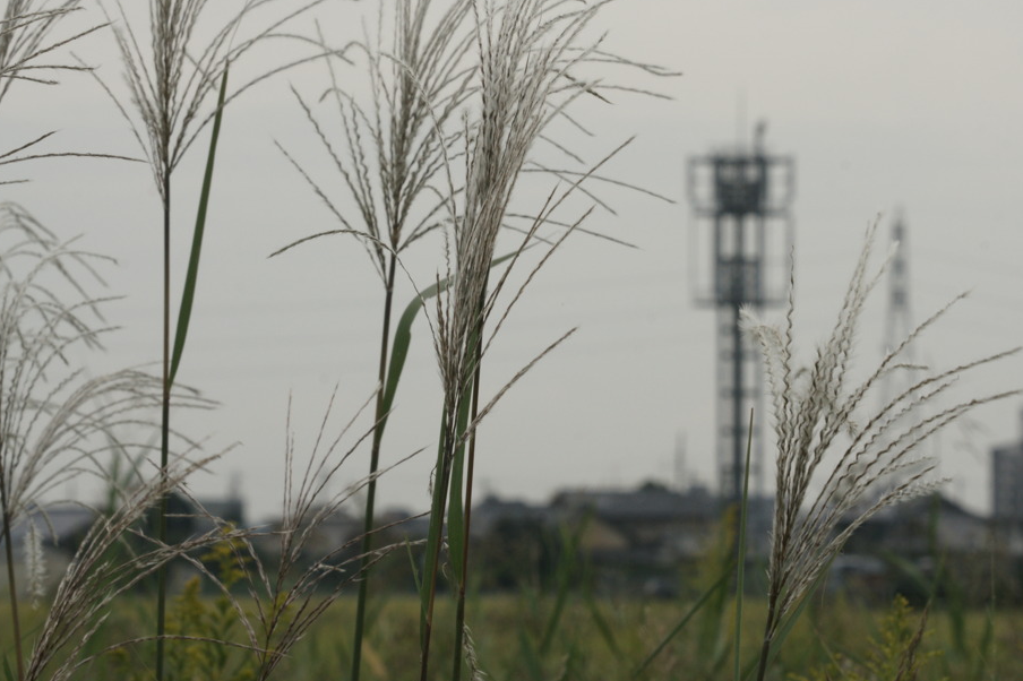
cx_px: 565
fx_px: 7726
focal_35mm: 272
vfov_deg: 5.0
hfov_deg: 7.6
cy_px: 324
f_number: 22
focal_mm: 160
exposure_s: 1/200
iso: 400
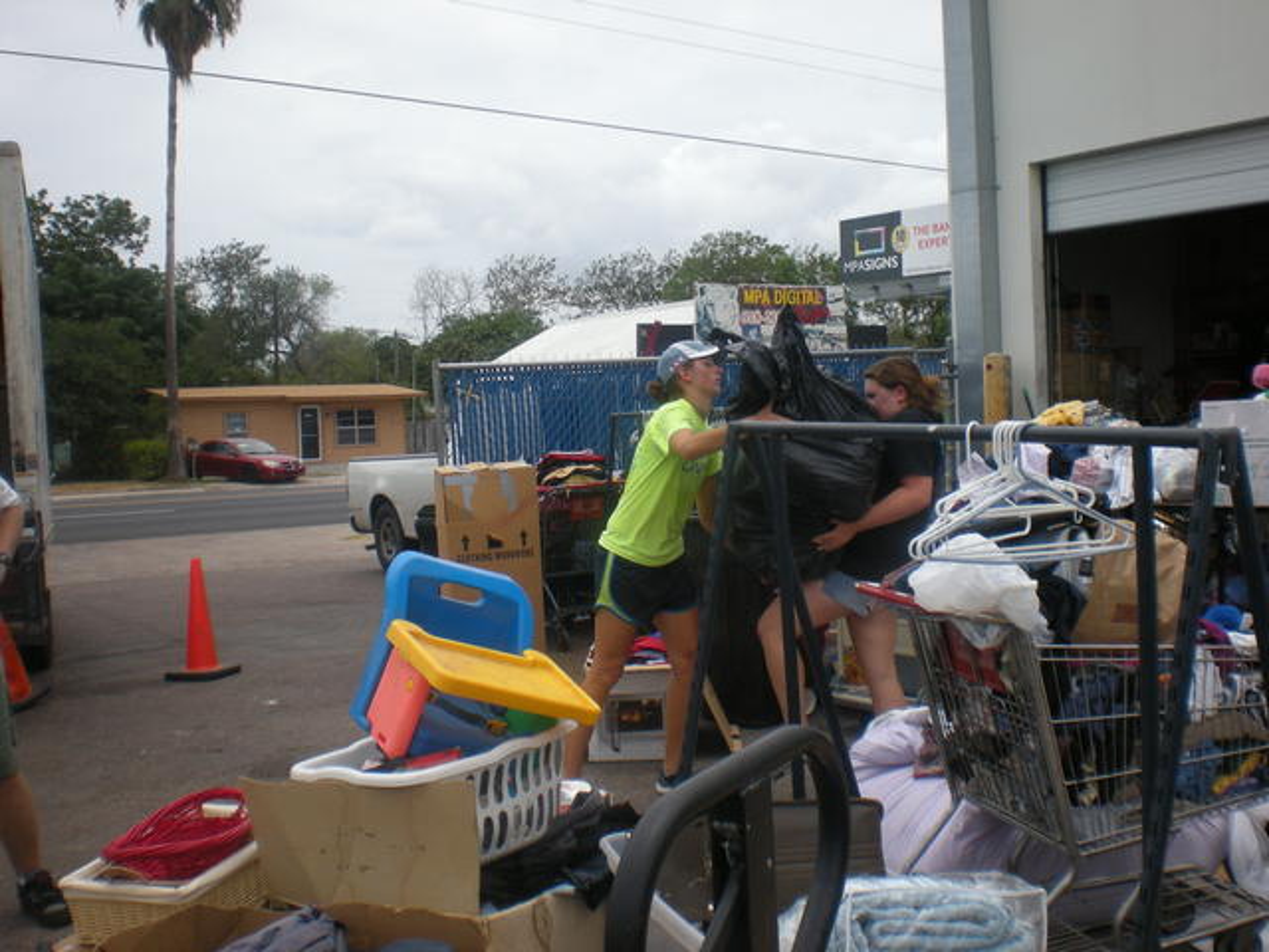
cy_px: 476
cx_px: 634
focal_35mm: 38
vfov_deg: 37.7
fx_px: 1393
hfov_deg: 49.0
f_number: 4.6
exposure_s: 1/436
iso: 64
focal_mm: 6.3
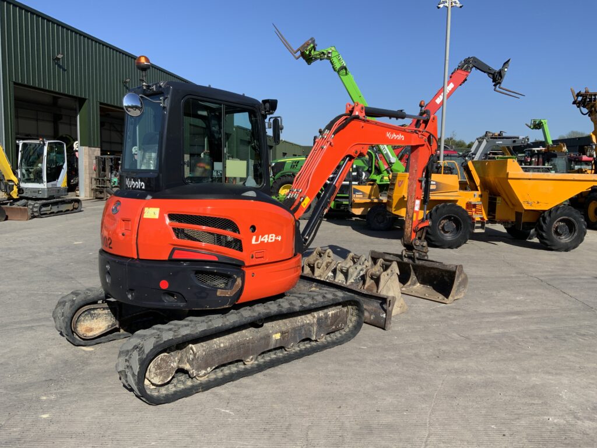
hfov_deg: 61.7
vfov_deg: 48.2
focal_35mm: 29
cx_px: 298
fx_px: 500
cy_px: 224
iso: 16
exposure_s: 1/1848
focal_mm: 3
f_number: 1.8
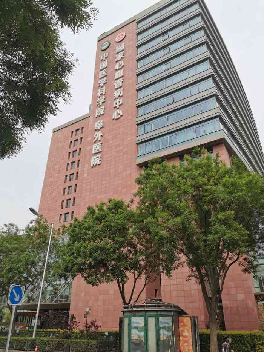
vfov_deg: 65.3
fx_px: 274
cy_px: 176
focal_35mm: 27
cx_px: 132
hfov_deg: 51.4
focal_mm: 5.56
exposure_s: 1/3333
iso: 50
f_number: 1.6
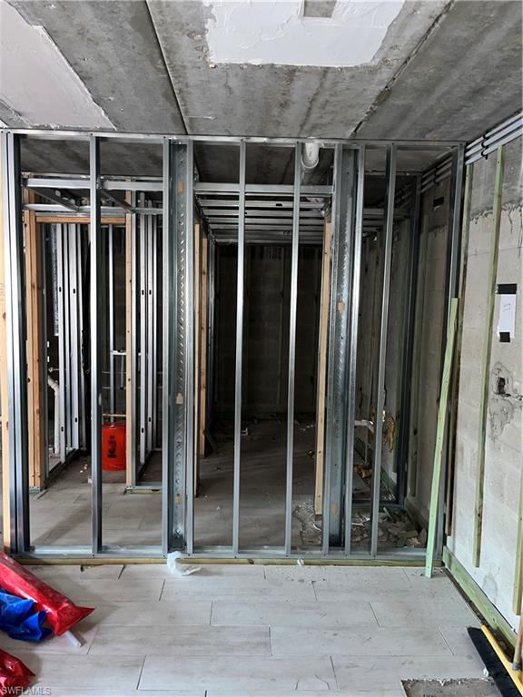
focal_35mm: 26
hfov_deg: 53.1
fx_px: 524
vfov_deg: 67.3
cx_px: 262
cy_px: 348
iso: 100
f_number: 1.6
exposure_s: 1/11
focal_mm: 5.1
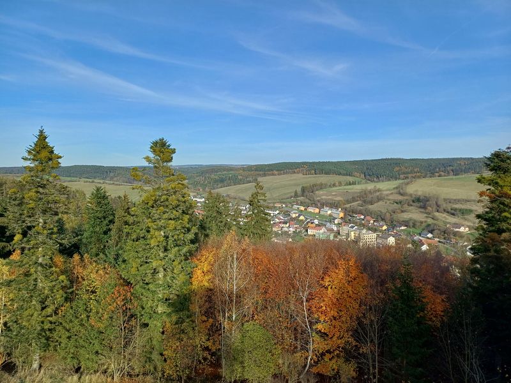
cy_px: 192
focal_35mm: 25
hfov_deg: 69.4
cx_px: 256
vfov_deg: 54.9
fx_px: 369
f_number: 1.8
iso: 50
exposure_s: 1/962
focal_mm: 4.65
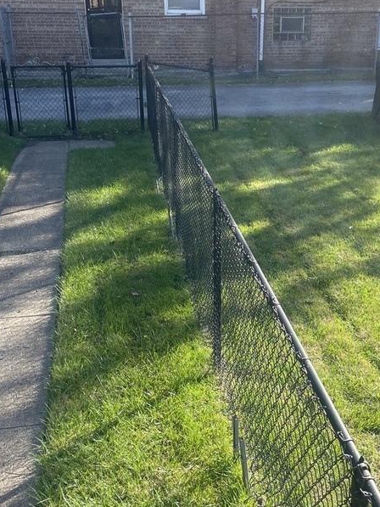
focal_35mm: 47
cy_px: 250
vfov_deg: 40.4
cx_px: 241
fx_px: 688
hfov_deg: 30.7
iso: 50
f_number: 1.6
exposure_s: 1/972
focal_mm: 4.2
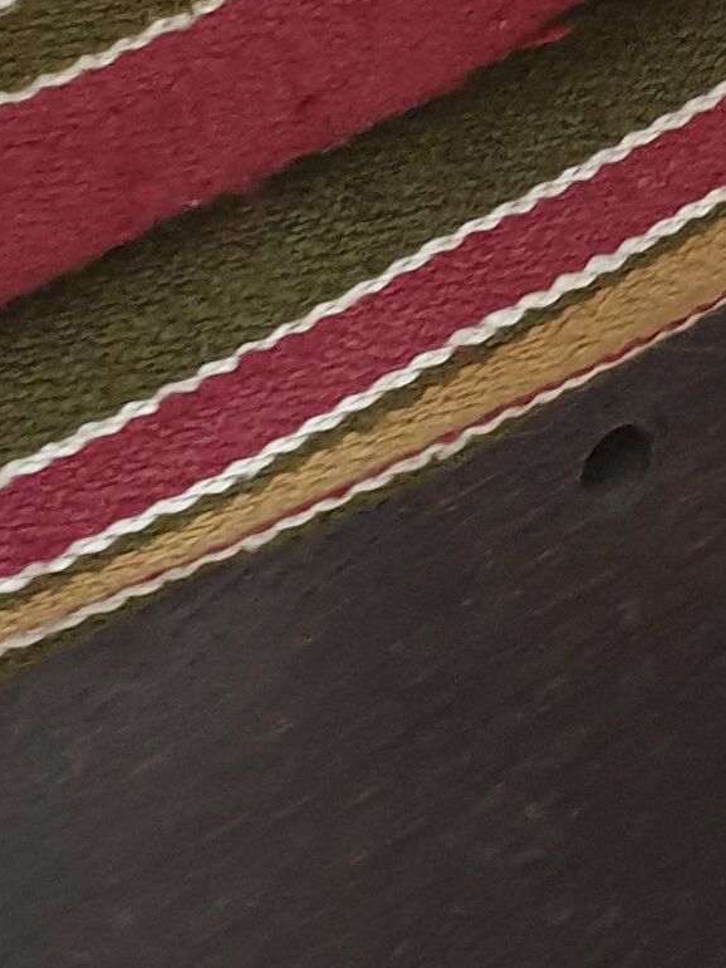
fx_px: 3804
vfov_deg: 14.2
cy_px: -39
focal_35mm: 136
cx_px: 735
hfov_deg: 10.8
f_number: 1.5
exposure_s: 1/10
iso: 250
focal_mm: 4.3
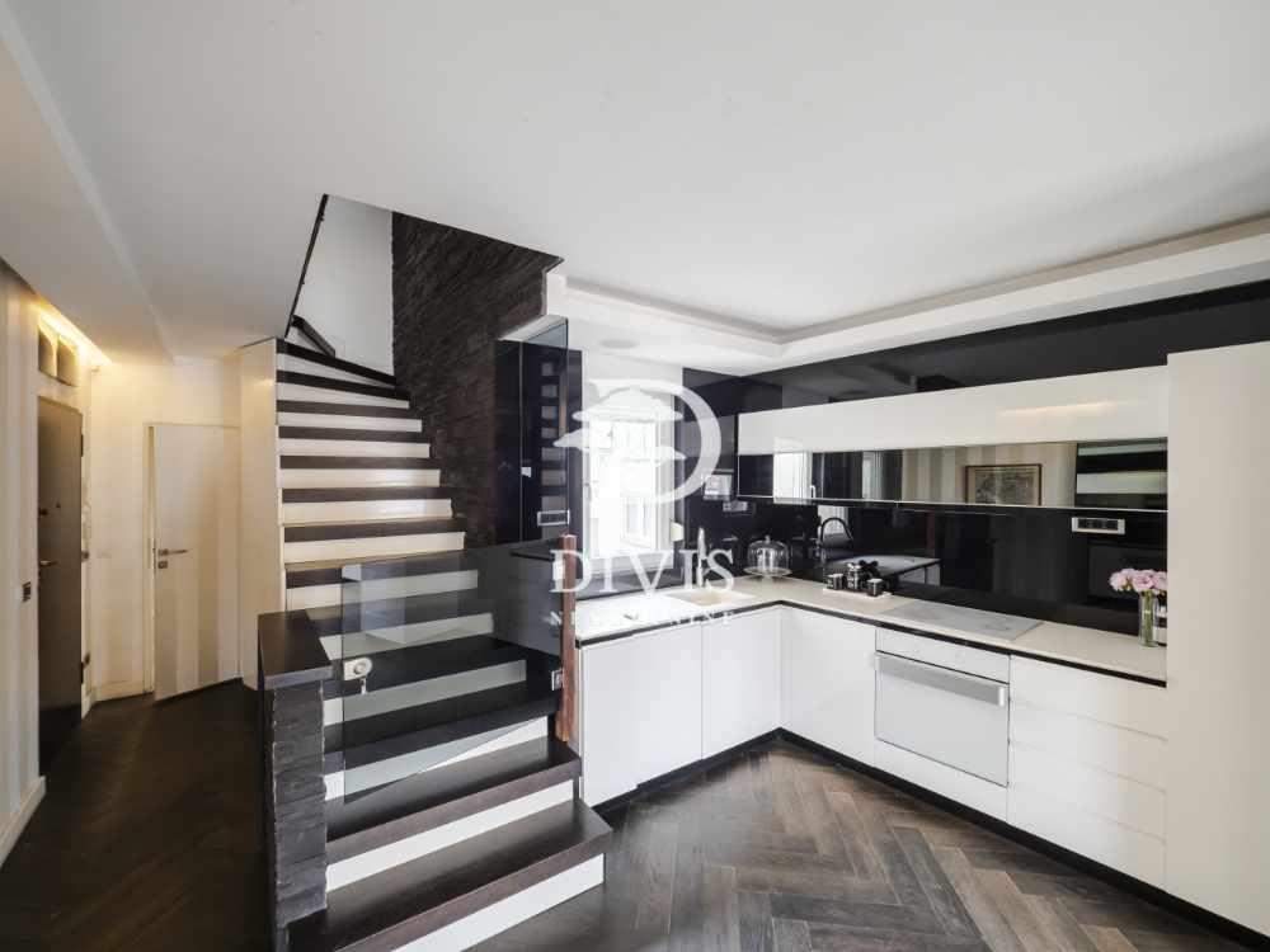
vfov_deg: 85.7
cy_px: 476
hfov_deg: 102.1
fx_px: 514
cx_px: 635
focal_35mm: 14
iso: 400
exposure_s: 1/40
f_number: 4
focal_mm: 7
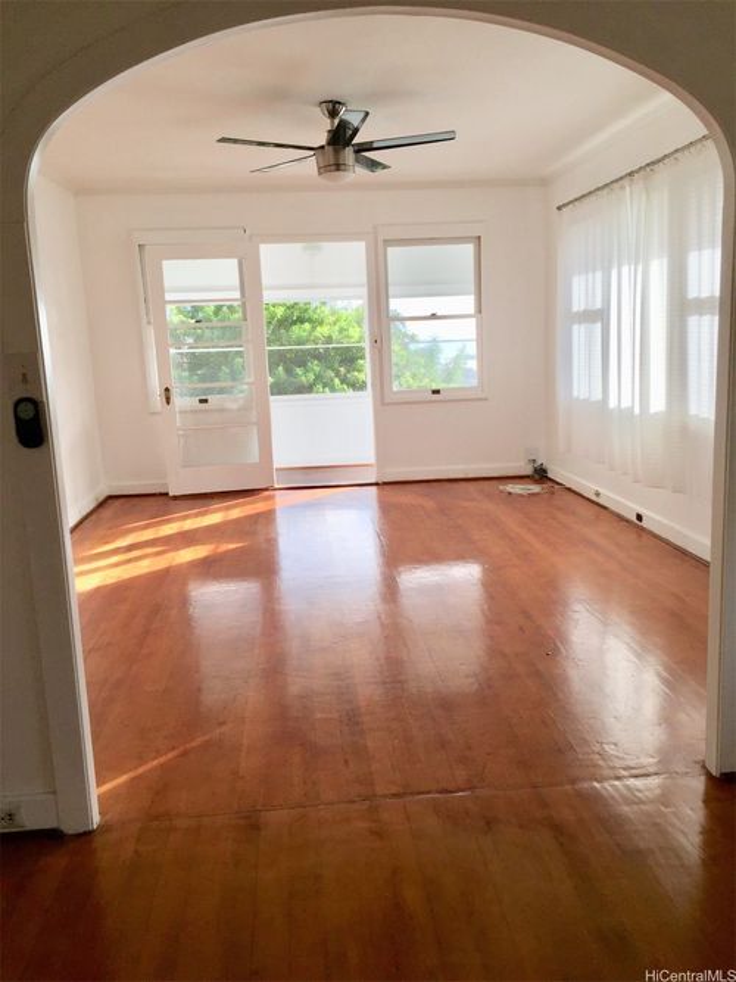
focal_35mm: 29
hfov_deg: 48.2
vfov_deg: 61.7
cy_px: 491
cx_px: 368
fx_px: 822
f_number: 2.2
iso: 32
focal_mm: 4.15
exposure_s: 1/416
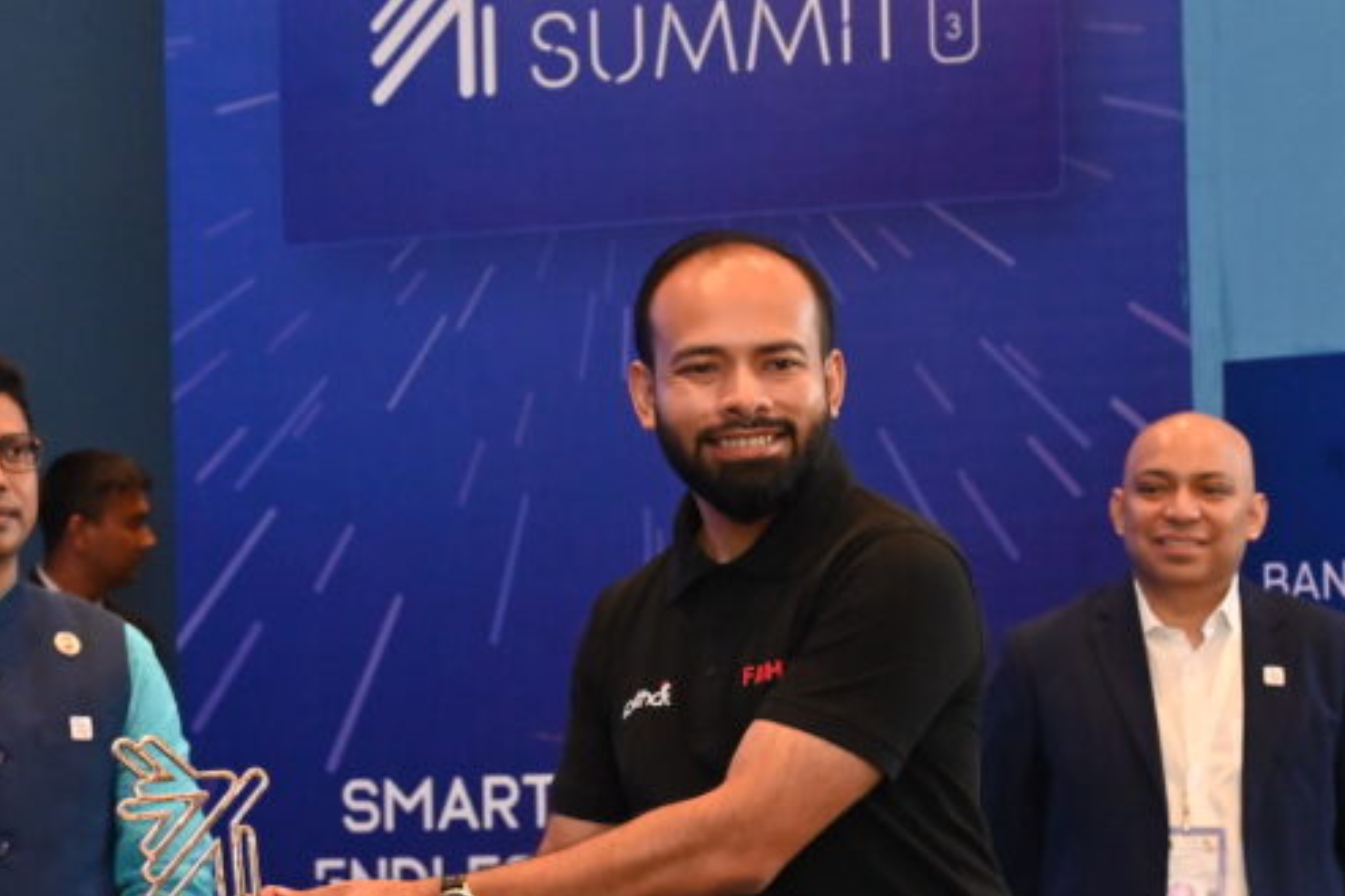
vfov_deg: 9.4
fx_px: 5415
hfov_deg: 14.1
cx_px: 515
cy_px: 644
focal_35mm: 145
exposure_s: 1/80
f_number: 7.1
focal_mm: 70
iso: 5000
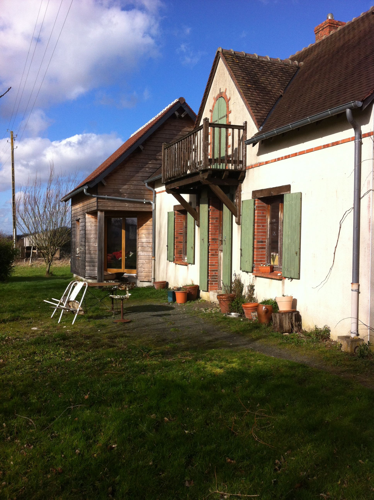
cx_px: 187
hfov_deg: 40.6
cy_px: 250
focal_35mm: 35
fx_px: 506
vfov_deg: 52.7
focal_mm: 3.85
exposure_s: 1/1077
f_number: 2.8
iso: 80
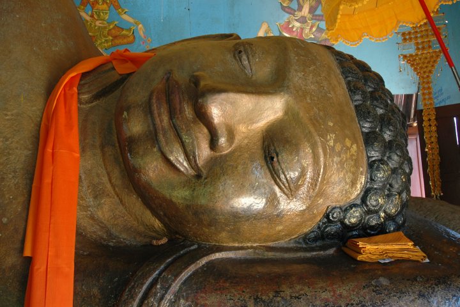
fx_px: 460
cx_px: 230
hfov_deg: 53.1
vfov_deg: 36.9
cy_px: 154
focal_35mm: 36
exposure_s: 1/60
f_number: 4
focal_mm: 24
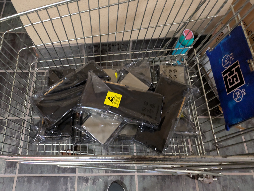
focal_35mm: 29
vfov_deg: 48.2
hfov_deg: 61.5
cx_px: 114
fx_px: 213
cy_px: 91
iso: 1118
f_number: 1.89
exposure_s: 1/15
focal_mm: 5.43
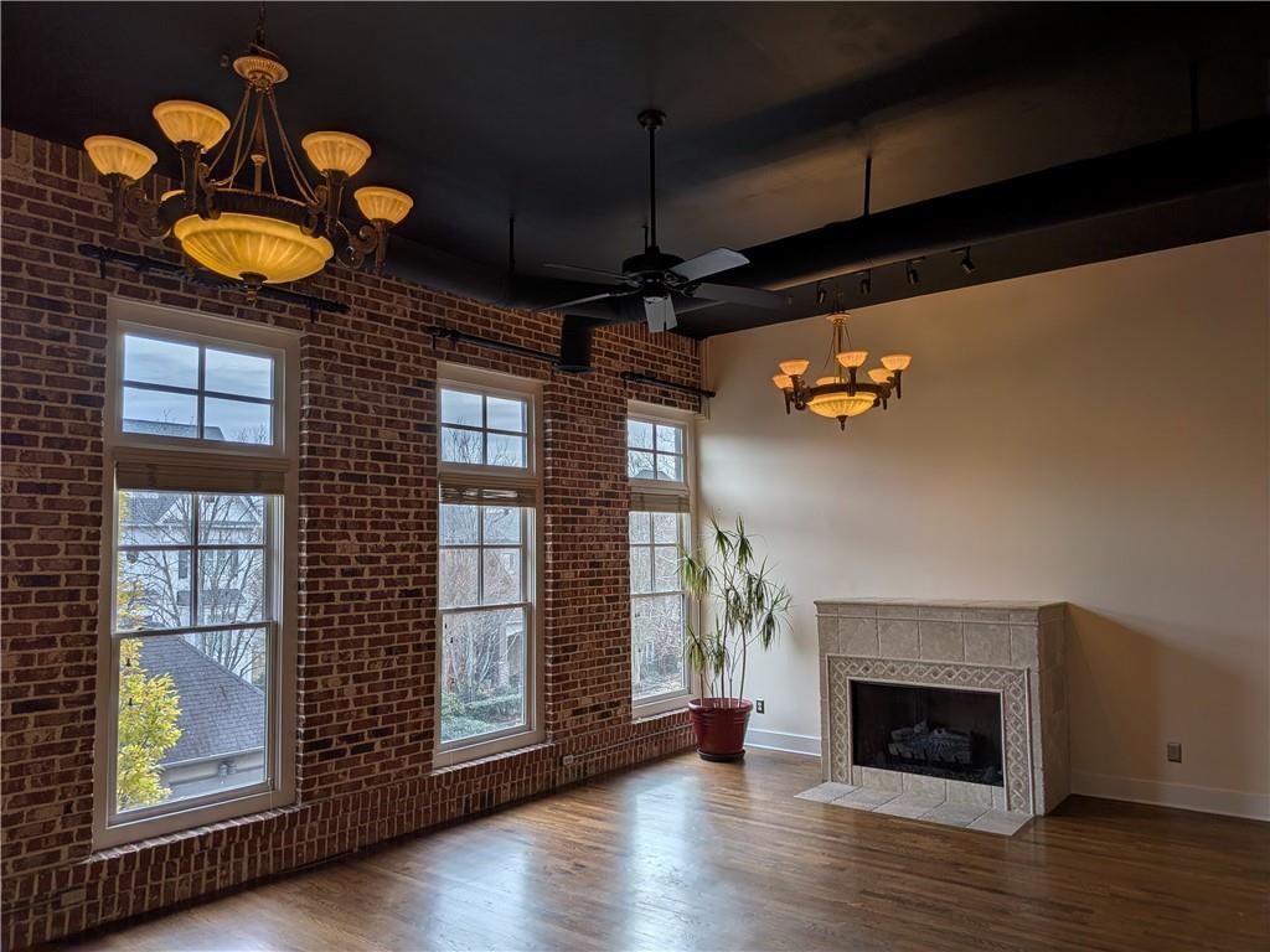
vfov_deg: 56.8
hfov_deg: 71.6
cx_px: 635
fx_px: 881
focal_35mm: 24
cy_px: 476
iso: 38
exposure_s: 1/1672
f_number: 1.7
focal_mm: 4.53
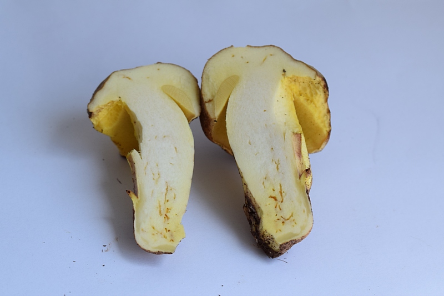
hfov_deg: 22.6
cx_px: 222
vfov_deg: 15.2
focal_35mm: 90
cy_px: 148
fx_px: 1110
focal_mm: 60
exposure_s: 1/250
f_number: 8
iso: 400
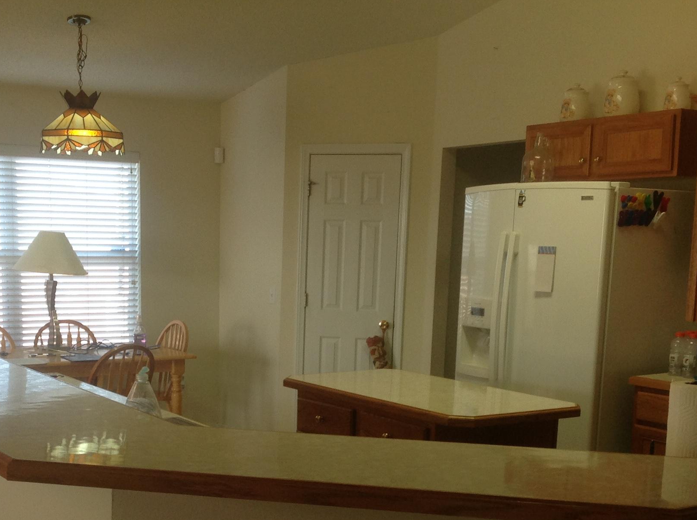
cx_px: 283
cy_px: 412
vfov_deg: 25.6
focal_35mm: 56
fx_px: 1126
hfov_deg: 34.3
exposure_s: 1/60
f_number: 2.4
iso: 64
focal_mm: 4.28
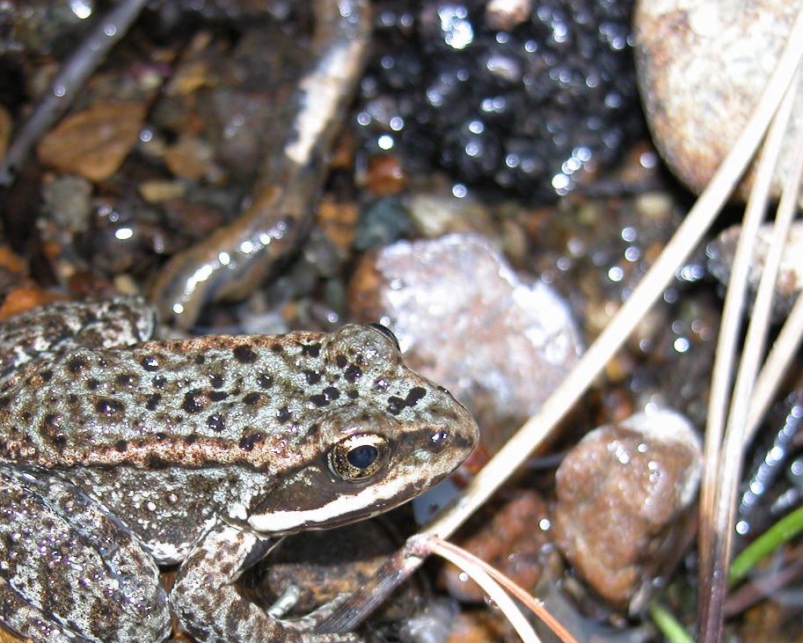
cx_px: 260
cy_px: 511
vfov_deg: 13.0
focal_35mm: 118
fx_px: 2805
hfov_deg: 16.3
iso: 100
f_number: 3.3
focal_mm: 17.8
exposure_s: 1/125
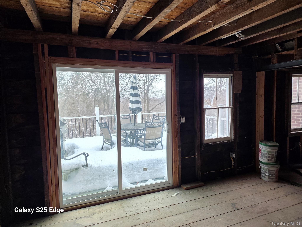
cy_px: 114
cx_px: 151
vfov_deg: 58.9
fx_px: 201
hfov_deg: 73.9
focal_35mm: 23
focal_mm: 6.3
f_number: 1.7
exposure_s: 1/180
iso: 100
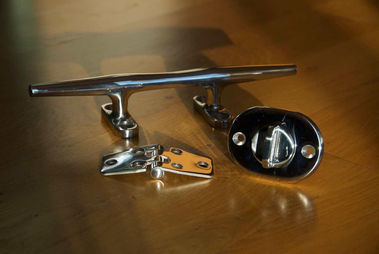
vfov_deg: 13.1
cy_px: 127
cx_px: 190
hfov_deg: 19.4
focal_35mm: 105
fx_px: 1107
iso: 250
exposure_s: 1/250
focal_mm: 70
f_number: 8
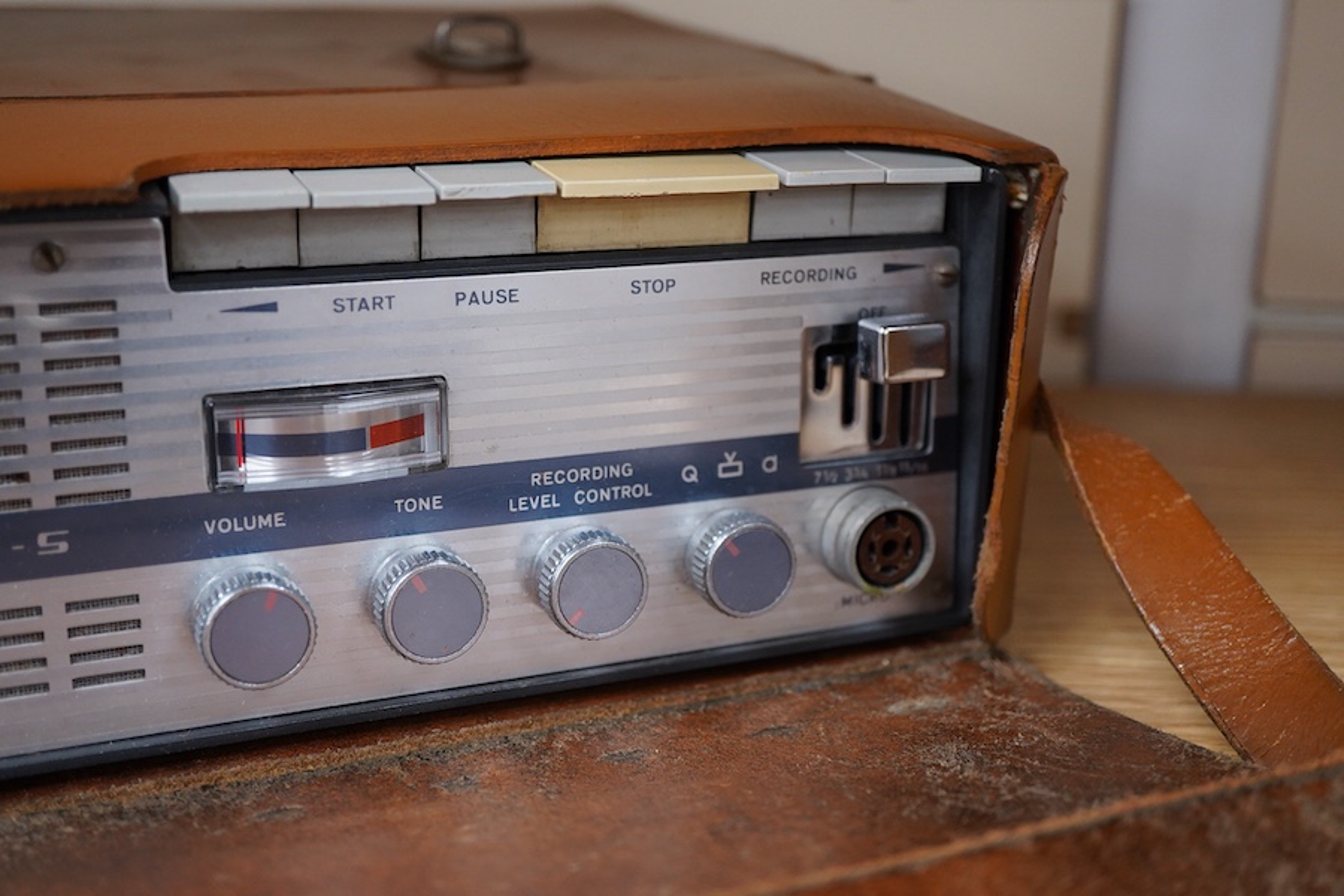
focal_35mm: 45
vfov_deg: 29.9
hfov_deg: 43.6
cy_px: 448
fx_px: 1680
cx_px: 672
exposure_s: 1/125
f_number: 3.5
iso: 1250
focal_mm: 30
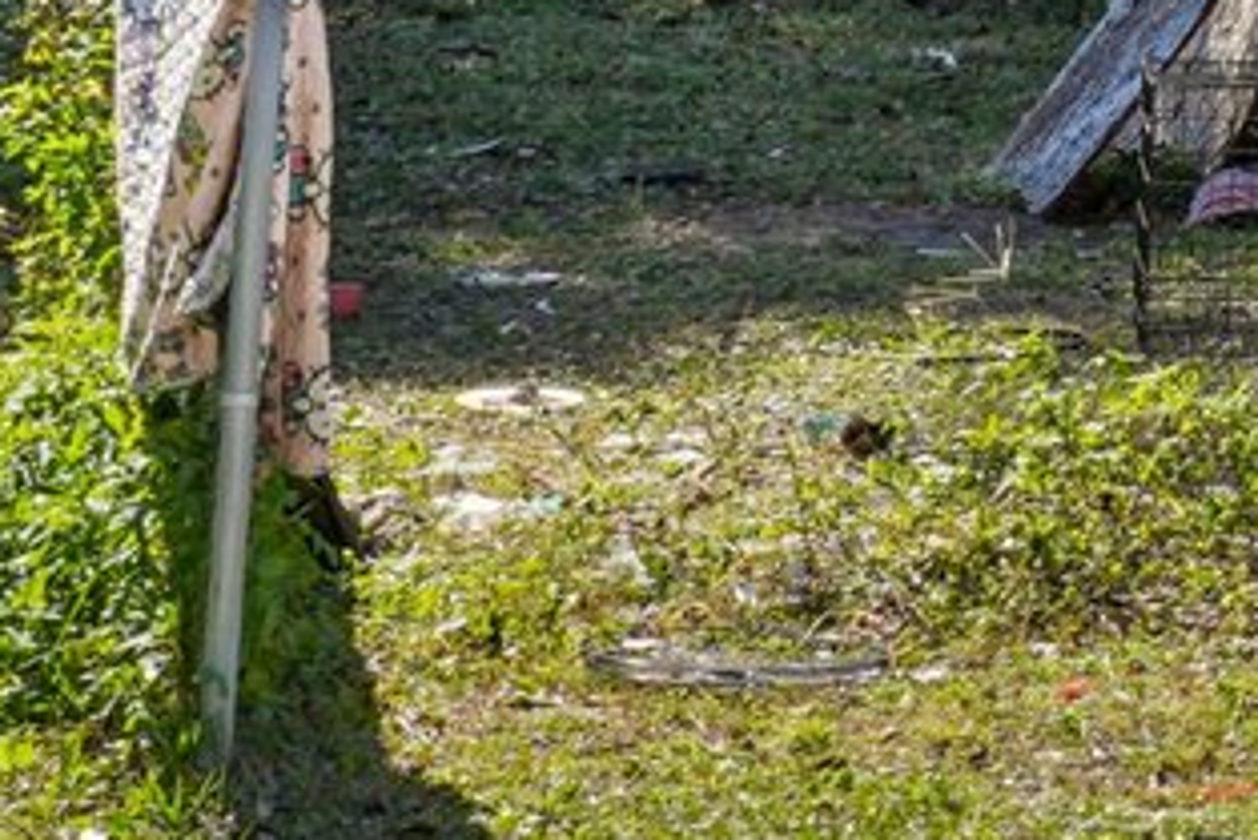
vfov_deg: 5.8
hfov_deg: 8.1
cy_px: -1103
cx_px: 3328
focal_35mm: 229
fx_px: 8006
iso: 100
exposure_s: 1/125
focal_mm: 35
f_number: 8
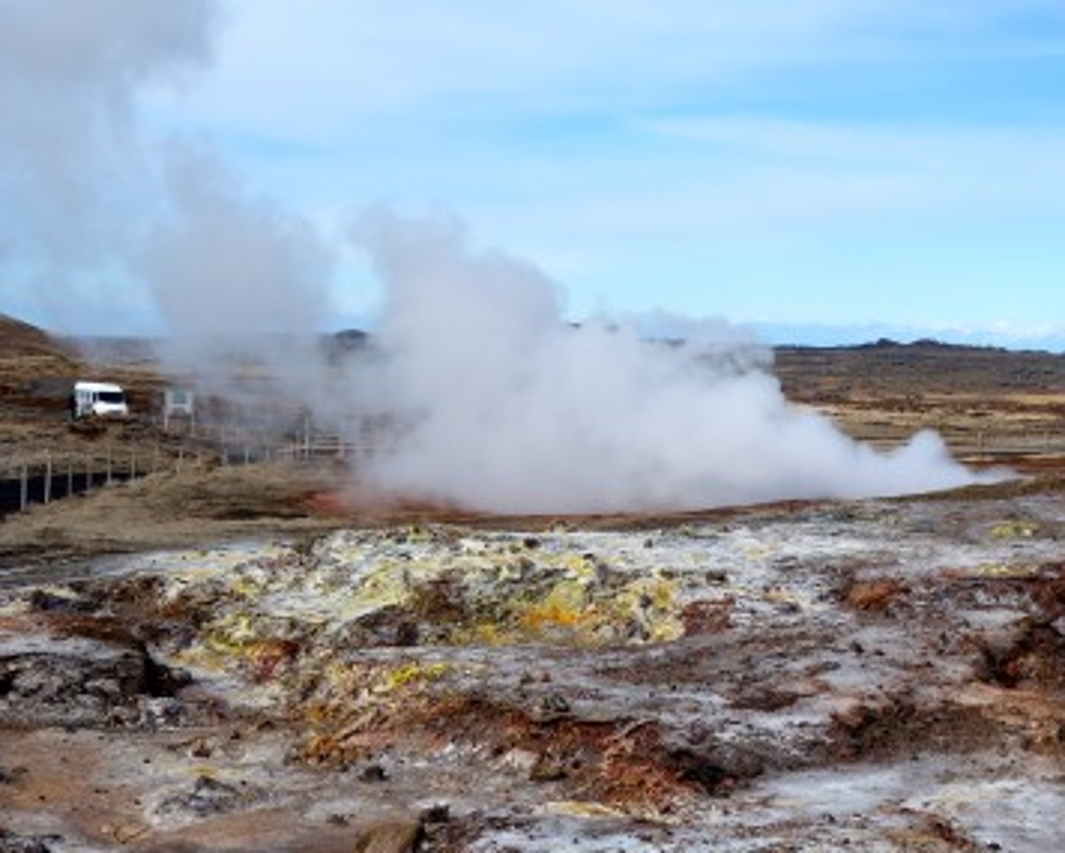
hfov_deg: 31.3
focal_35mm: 59
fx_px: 1860
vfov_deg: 25.8
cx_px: 823
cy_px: 453
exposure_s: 1/800
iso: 125
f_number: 5.6
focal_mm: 12.03
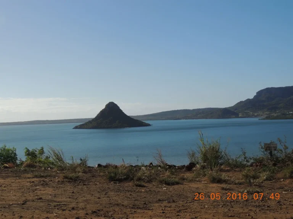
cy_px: 110
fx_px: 466
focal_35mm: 55
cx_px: 146
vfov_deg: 26.6
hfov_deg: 34.9
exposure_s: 1/2000
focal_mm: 9.8
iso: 100
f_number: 3.7
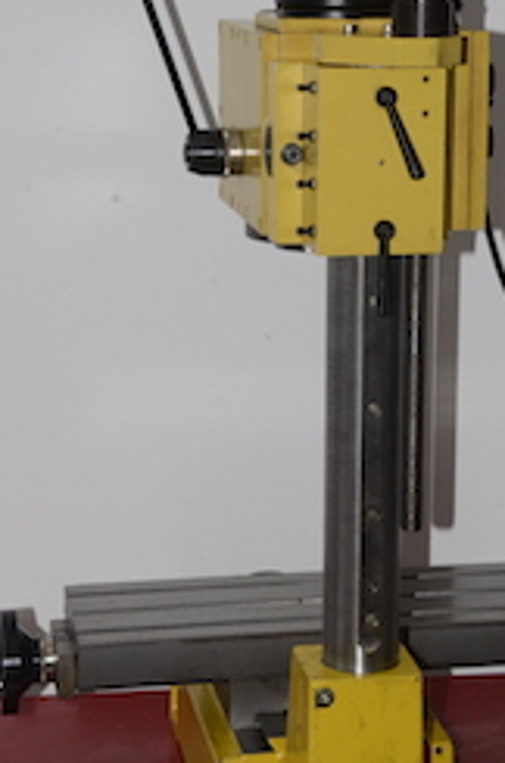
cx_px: 318
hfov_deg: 13.6
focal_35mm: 100
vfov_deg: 20.4
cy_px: 330
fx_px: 2116
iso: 800
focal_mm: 40
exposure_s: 1/60
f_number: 18
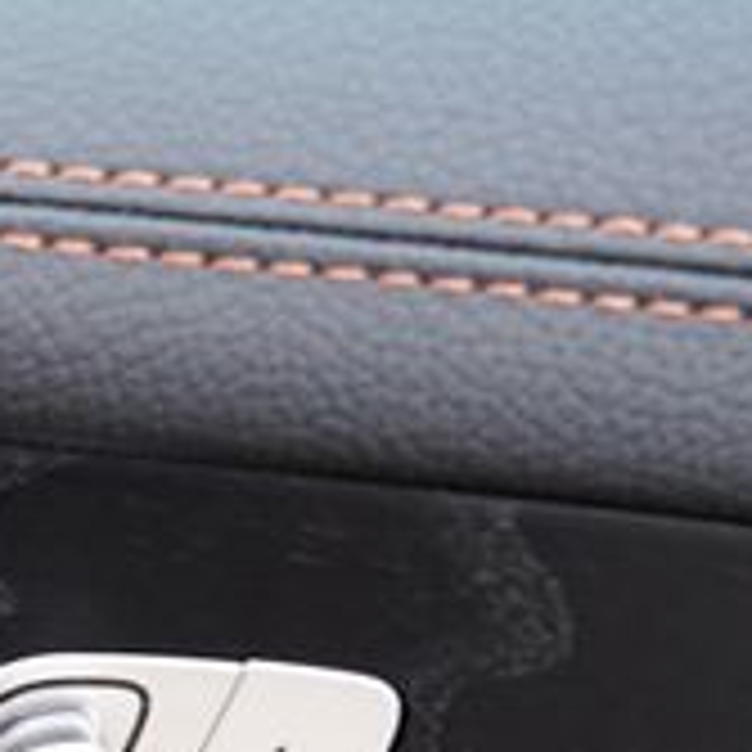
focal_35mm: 125
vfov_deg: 12.6
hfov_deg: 12.1
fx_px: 3072
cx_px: -847
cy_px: 1385
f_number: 4.5
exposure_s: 1/100
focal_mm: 24
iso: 100
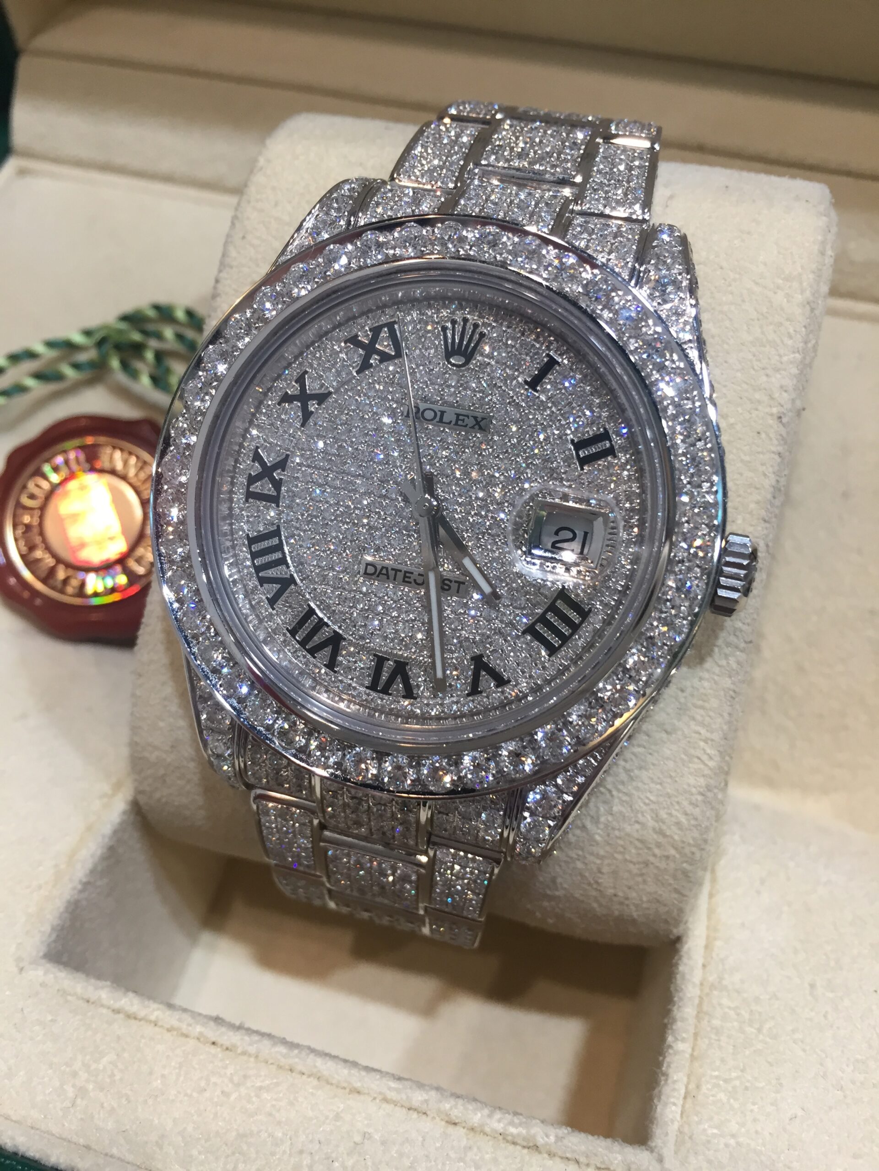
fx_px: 982
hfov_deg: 48.2
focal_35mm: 29
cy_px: 586
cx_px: 440
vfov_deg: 61.7
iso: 40
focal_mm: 4.15
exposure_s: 1/33
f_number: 2.2
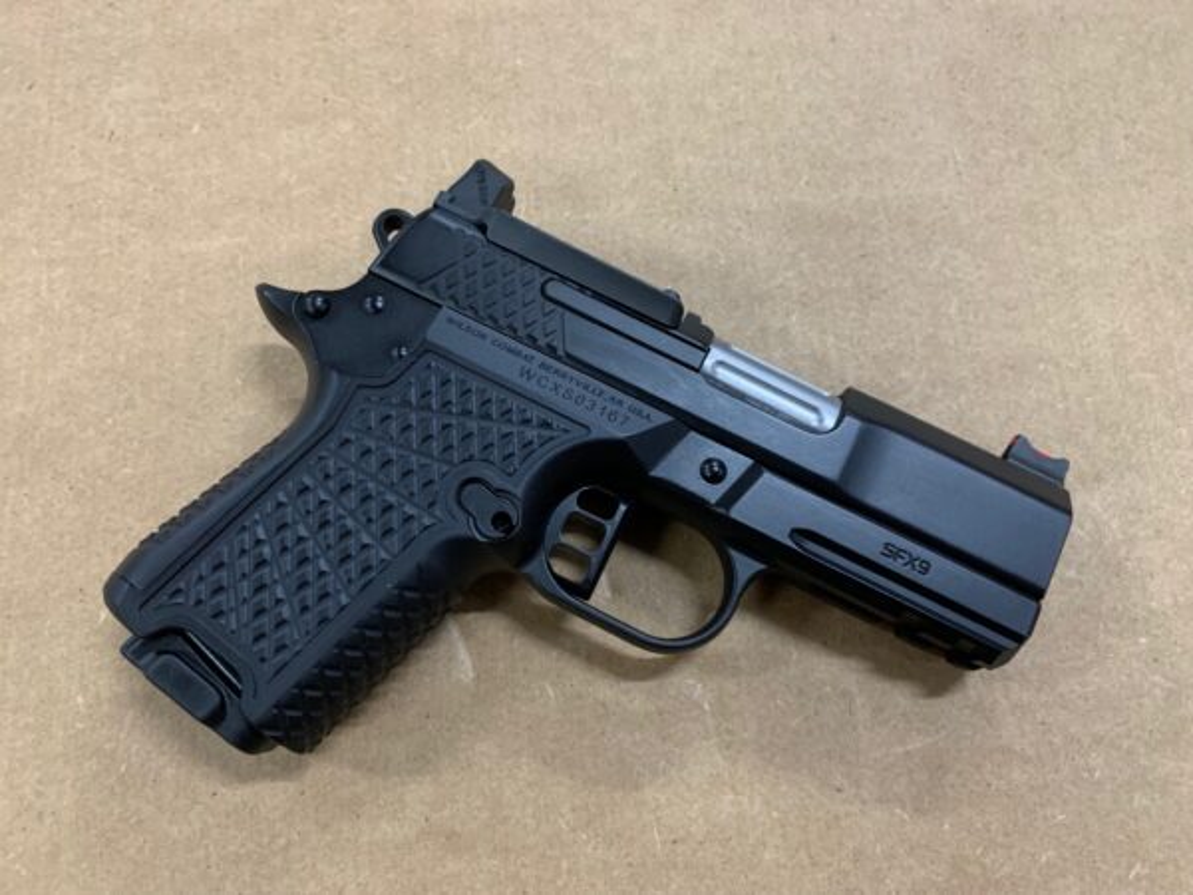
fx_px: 896
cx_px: 596
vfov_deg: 53.1
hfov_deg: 67.3
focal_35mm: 26
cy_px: 448
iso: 400
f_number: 1.8
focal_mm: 4.25
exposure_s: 1/40
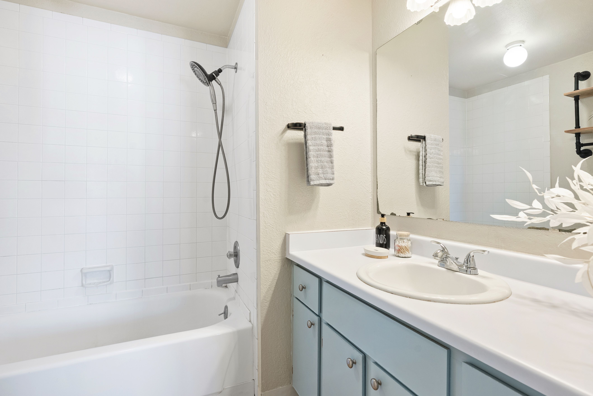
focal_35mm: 17
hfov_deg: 93.2
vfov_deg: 70.5
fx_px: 280
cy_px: 198
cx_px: 296
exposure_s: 1/8
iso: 640
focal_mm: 17
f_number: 8
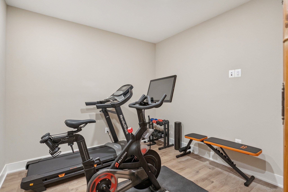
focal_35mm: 18
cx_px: 144
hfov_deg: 91.6
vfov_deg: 68.9
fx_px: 140
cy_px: 96
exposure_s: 1/125
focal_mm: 17.5
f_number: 4
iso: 4000
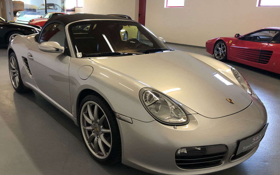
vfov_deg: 41.8
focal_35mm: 30
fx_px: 229
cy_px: 86
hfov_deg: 62.9
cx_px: 139
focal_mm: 3.99
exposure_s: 1/17
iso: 50
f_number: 1.8
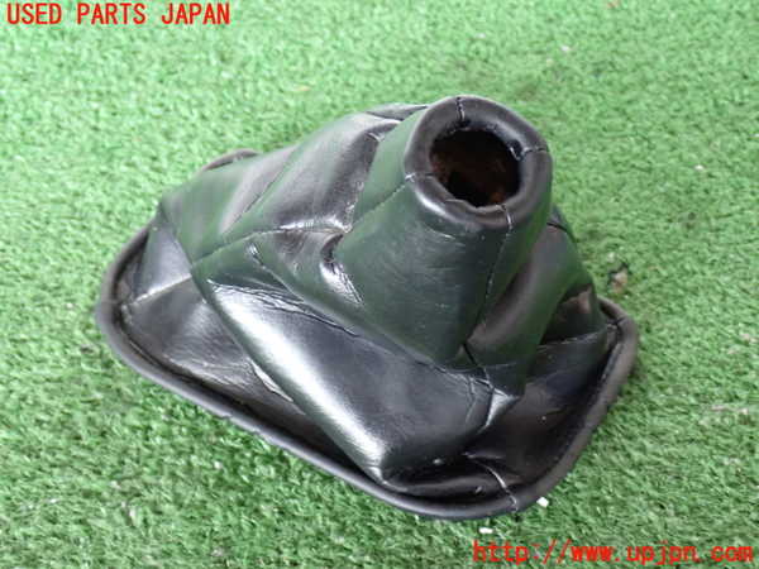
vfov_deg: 29.1
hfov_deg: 38.2
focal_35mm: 50
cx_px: 380
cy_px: 284
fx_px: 1096
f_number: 3.2
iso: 800
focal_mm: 9.01
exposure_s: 1/15
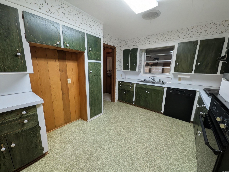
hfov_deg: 102.1
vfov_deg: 85.7
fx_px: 93
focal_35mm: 14
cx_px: 114
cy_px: 86
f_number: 2.2
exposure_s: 1/60
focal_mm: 1.85
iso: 143
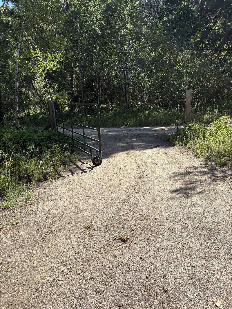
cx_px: 116
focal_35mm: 26
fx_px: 232
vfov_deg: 67.3
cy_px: 154
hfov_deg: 53.1
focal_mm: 5.96
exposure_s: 1/1848
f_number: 1.6
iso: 50
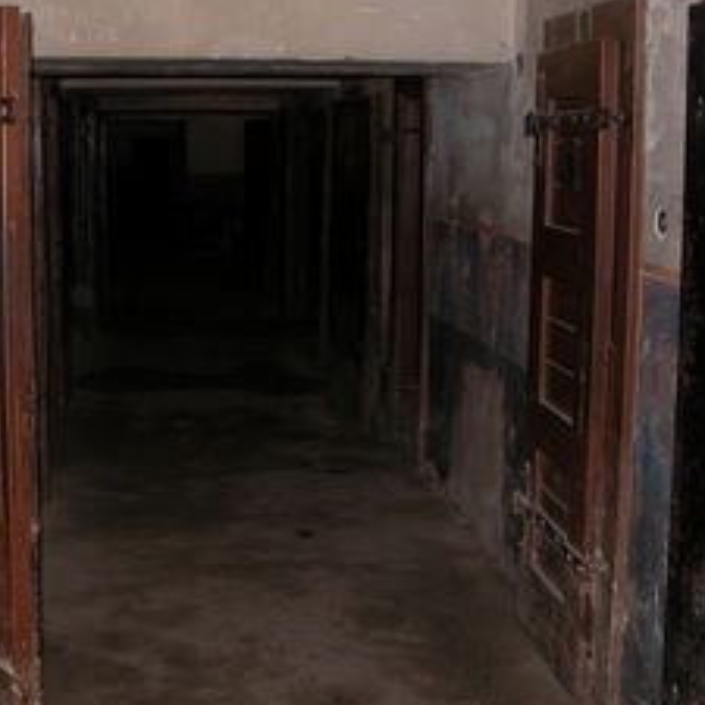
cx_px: 244
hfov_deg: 30.9
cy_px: 285
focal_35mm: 55
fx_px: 1267
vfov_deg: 31.0
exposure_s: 1/60
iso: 100
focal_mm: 8.9
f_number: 2.8
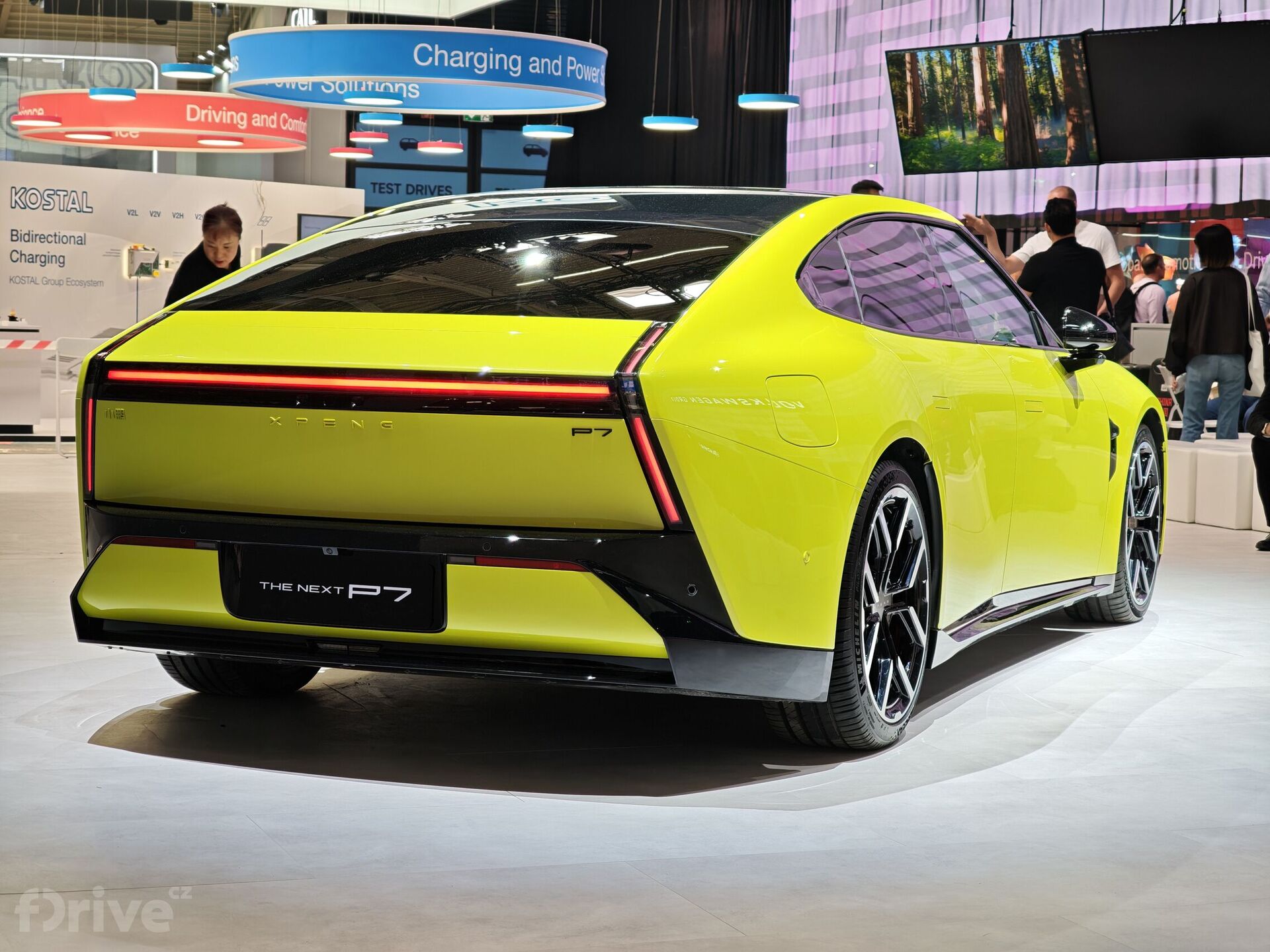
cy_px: 476
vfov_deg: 21.0
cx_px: 635
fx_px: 2568
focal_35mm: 70
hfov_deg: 27.8
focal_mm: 11.5
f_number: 1.8
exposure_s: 1/100
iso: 50
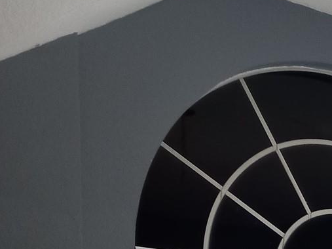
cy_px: 441
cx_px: 604
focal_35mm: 101
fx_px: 968
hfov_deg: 16.3
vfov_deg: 13.3
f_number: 2
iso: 160
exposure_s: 1/30
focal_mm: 4.6
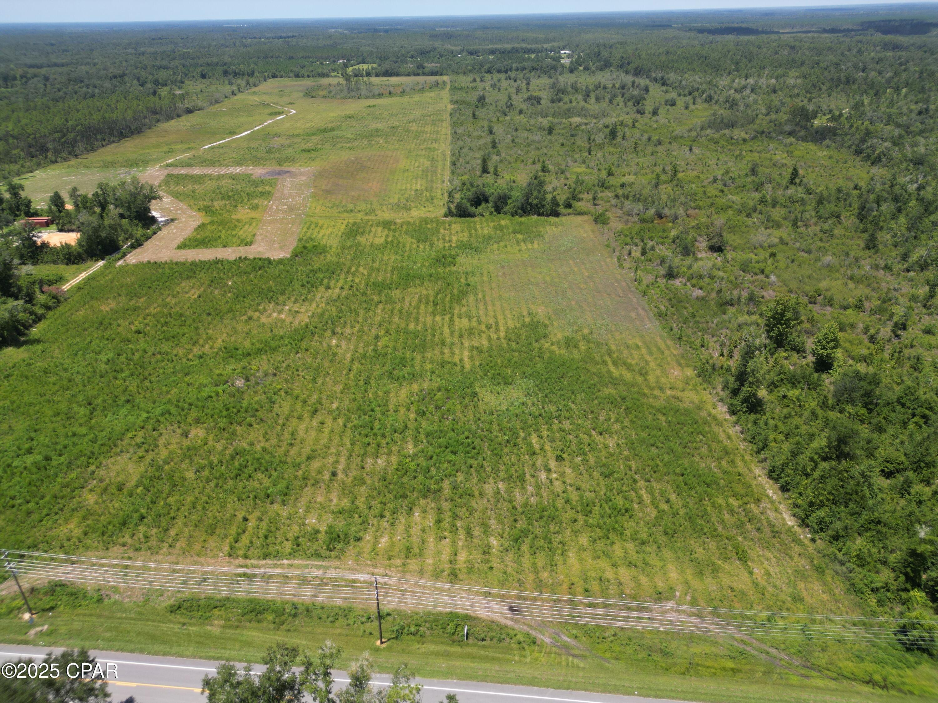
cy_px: 352
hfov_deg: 71.6
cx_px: 469
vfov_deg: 56.8
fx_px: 650
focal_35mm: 24
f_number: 1.7
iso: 100
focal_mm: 6.72
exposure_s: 1/1600
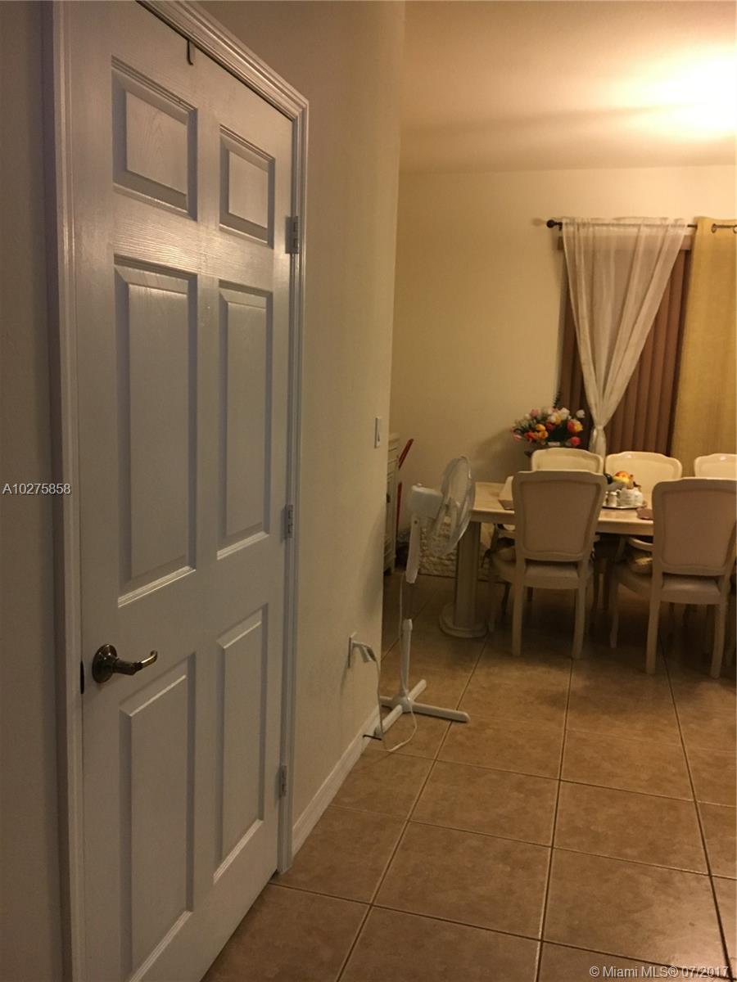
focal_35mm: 29
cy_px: 491
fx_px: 823
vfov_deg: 61.7
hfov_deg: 48.2
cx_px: 368
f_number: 2.2
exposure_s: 1/30
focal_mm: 4.15
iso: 160
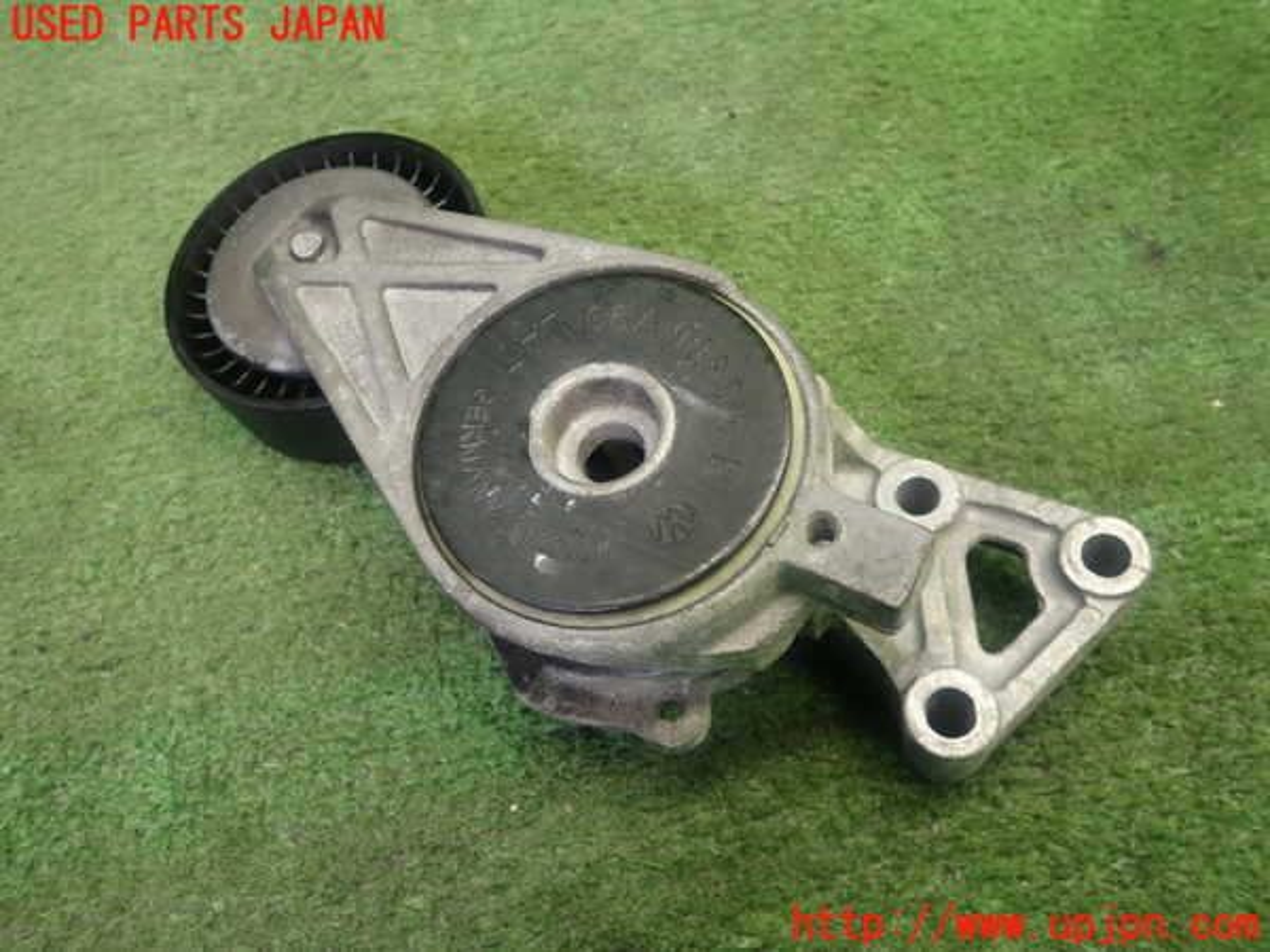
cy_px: 476
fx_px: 1101
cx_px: 635
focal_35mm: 30
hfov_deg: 60.0
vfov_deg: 46.8
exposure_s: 1/40
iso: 200
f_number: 2.3
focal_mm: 5.4
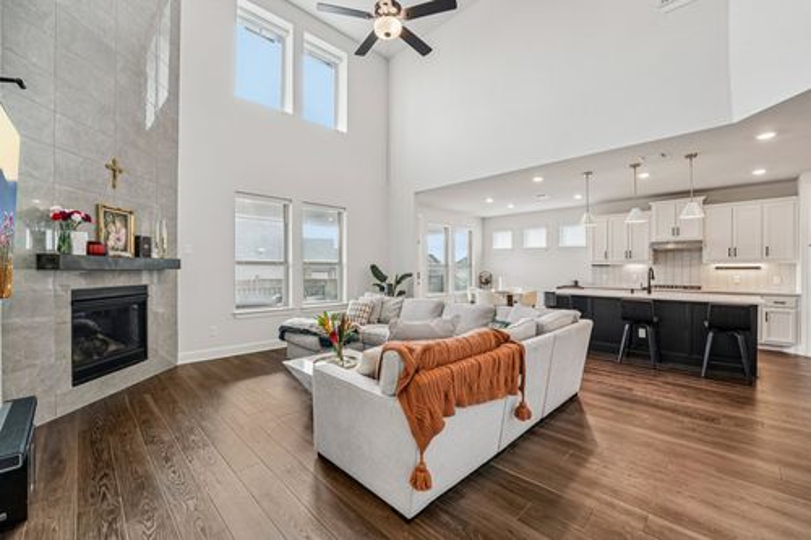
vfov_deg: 81.2
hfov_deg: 104.3
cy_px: 270
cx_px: 406
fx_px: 315
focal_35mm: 14
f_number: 8
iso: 400
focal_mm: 14
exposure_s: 1/40
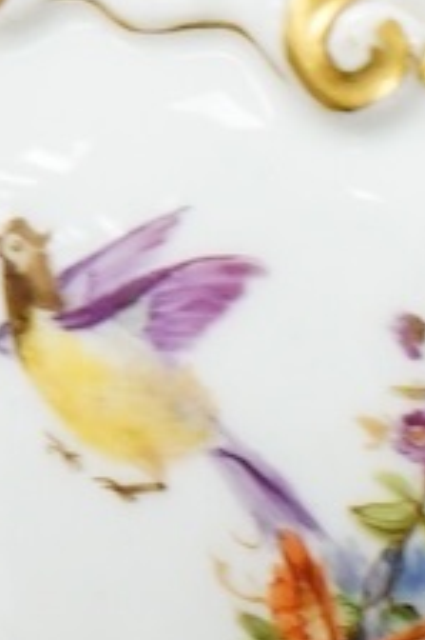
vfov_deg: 4.1
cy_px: 327
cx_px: 344
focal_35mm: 507
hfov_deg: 2.7
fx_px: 8991
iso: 2500
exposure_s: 1/80
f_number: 9
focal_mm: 66
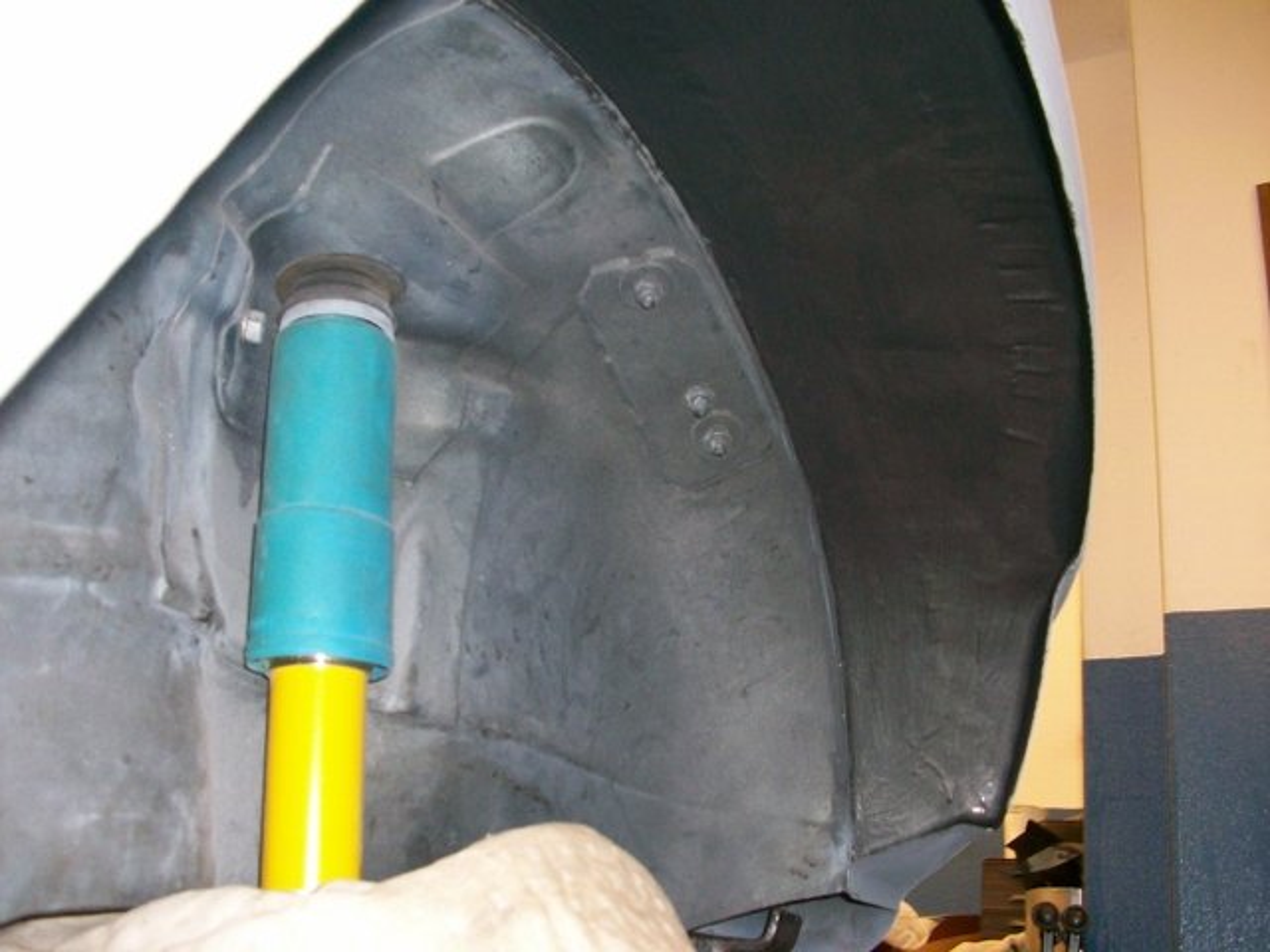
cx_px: 635
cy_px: 476
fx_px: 1247
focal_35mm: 34
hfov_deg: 54.0
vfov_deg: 41.8
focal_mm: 5.7
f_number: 2.8
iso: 160
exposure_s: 1/60
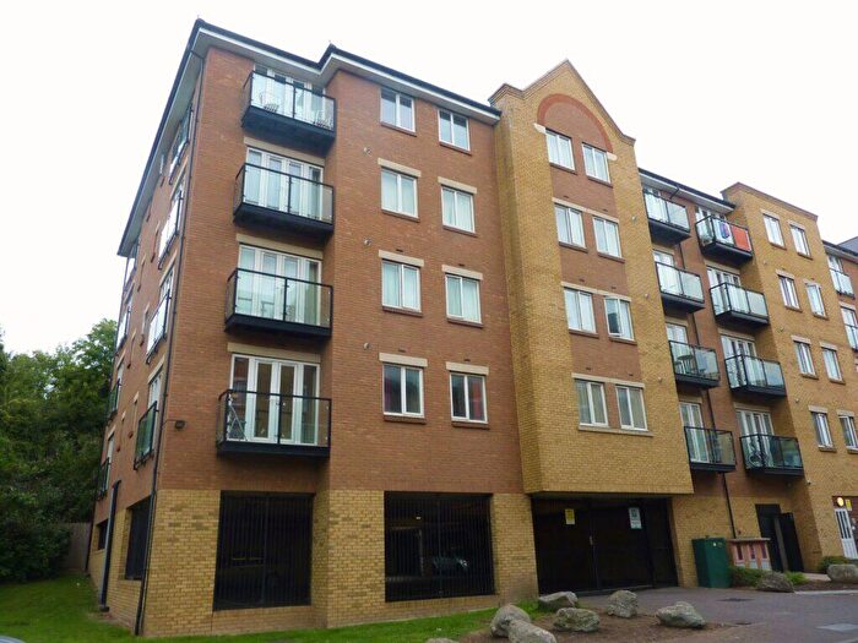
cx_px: 429
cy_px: 322
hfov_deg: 69.4
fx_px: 620
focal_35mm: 25
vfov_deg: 54.9
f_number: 4
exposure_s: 1/125
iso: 80
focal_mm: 4.1
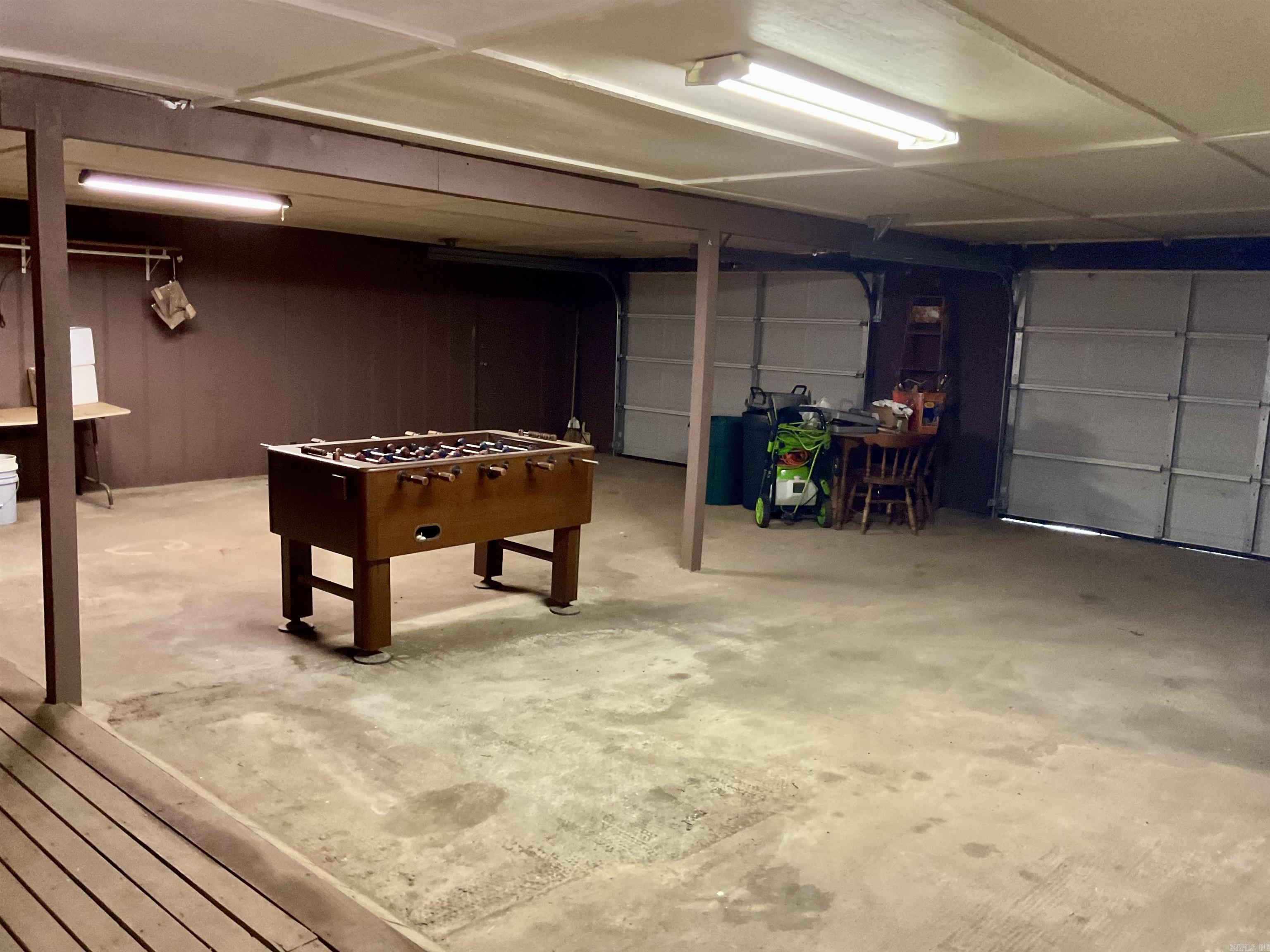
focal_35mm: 29
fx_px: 1064
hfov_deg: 61.7
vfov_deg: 48.2
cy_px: 476
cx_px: 635
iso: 400
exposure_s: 1/30
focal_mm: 3
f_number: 1.8
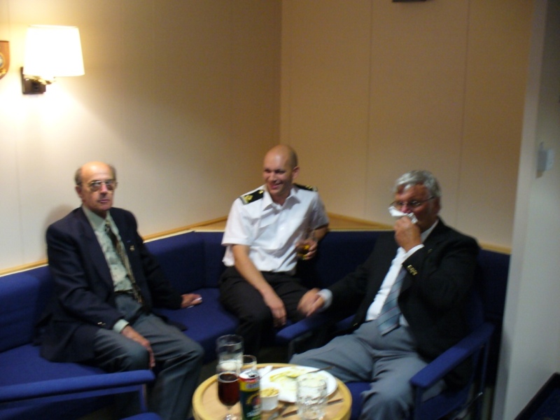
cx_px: 280
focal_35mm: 37
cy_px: 210
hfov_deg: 50.1
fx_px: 599
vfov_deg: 38.7
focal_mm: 6.1
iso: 200
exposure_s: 1/13
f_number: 2.8
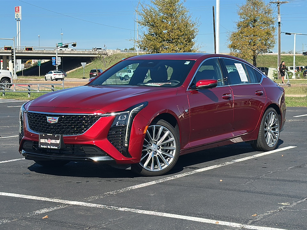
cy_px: 115
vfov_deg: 22.9
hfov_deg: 30.3
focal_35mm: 64
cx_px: 154
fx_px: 568
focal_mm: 6.86
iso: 64
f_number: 1.78
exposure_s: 1/2985
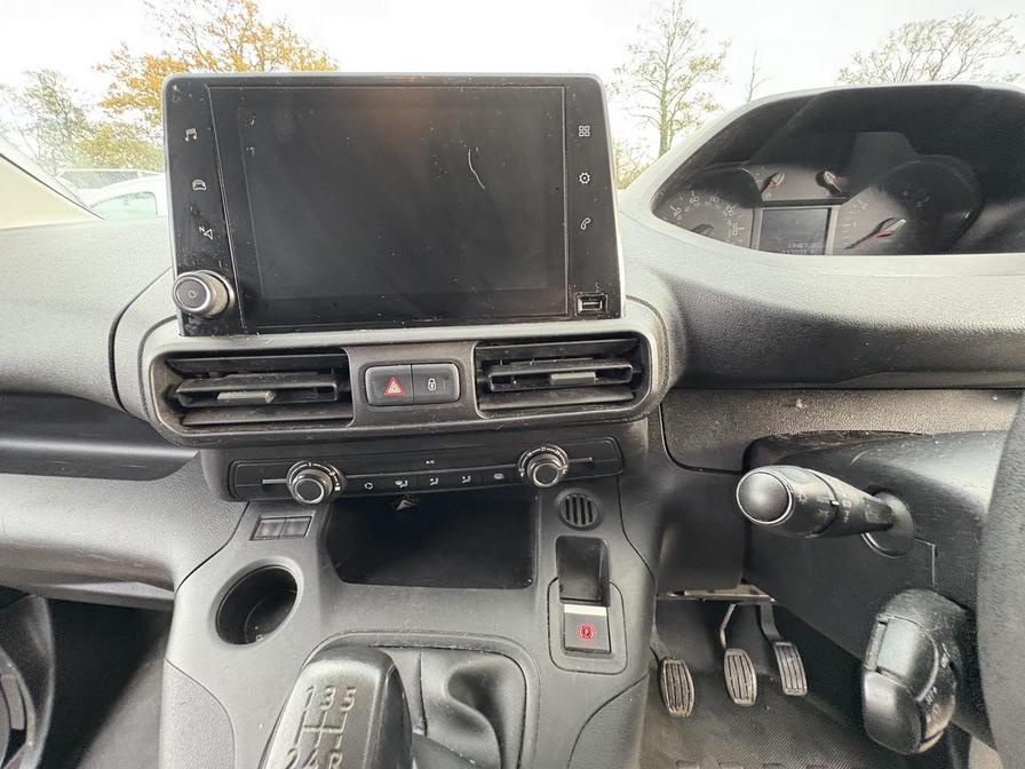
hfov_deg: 102.1
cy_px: 384
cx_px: 512
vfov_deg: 85.7
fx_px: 415
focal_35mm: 14
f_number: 2.2
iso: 640
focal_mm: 2.22
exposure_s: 1/60
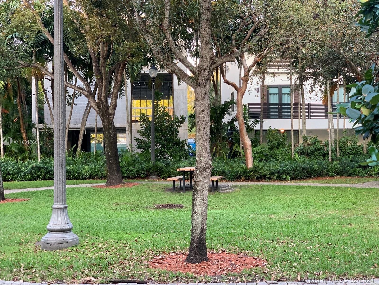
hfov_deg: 36.8
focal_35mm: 52
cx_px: 190
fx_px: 569
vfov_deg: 28.0
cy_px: 142
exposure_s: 1/120
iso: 125
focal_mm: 6
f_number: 2.4
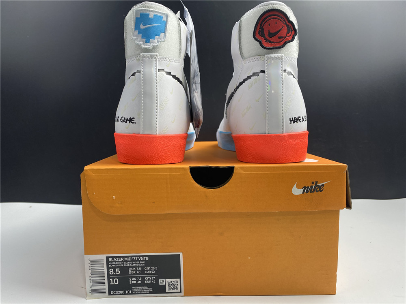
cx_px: 203
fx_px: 305
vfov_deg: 53.1
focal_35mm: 26
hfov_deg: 67.3
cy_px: 152
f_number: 1.8
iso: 80
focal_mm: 4.25
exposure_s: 1/100
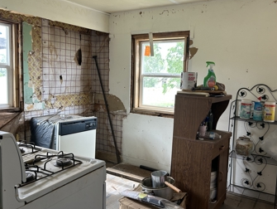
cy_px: 102
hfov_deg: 58.3
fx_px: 248
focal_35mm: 31
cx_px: 146
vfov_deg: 45.5
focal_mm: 5.7
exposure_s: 1/121
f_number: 1.5
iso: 100
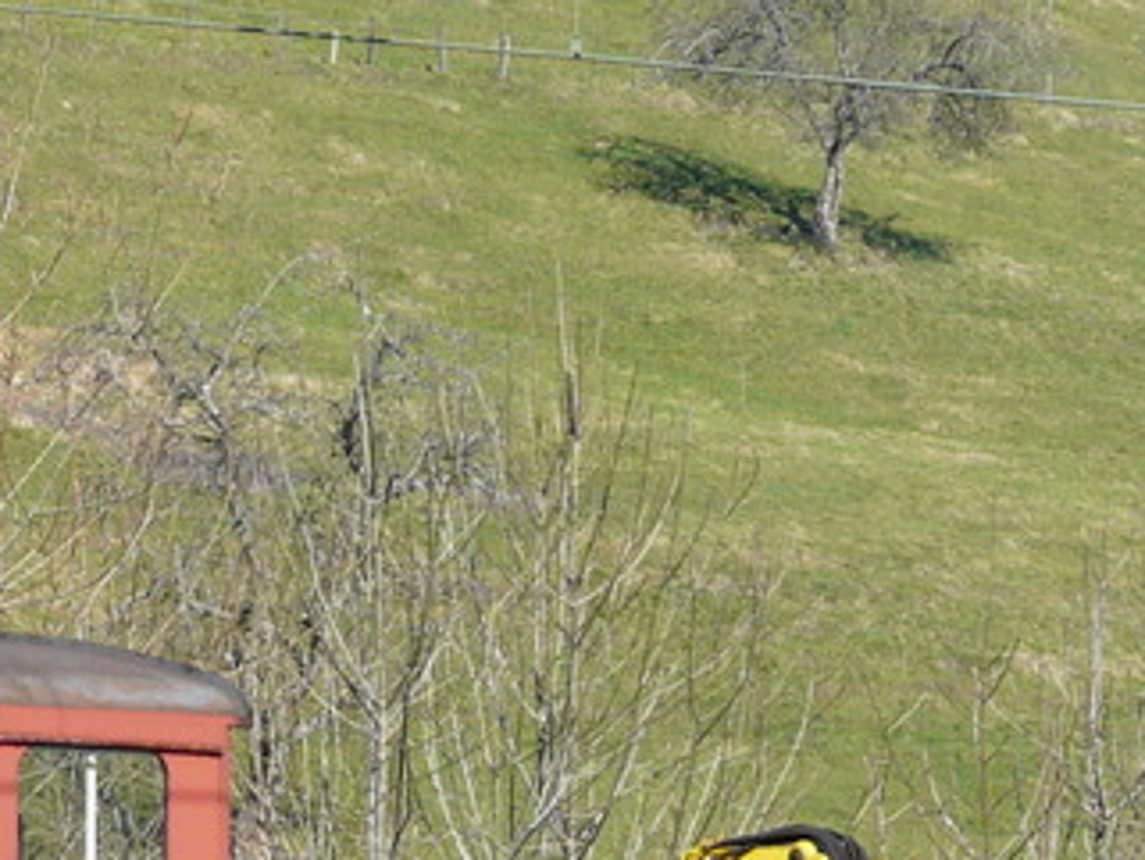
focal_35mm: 392
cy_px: 1071
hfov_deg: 5.0
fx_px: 12971
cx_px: -260
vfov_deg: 3.8
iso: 100
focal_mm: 20.6
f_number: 5.6
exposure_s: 1/320
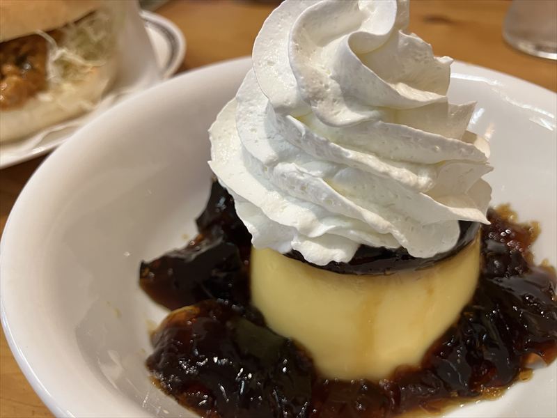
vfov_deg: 49.7
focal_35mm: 28
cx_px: 278
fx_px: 451
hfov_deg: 63.4
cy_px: 209
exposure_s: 1/60
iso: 100
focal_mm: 3.99
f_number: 1.8
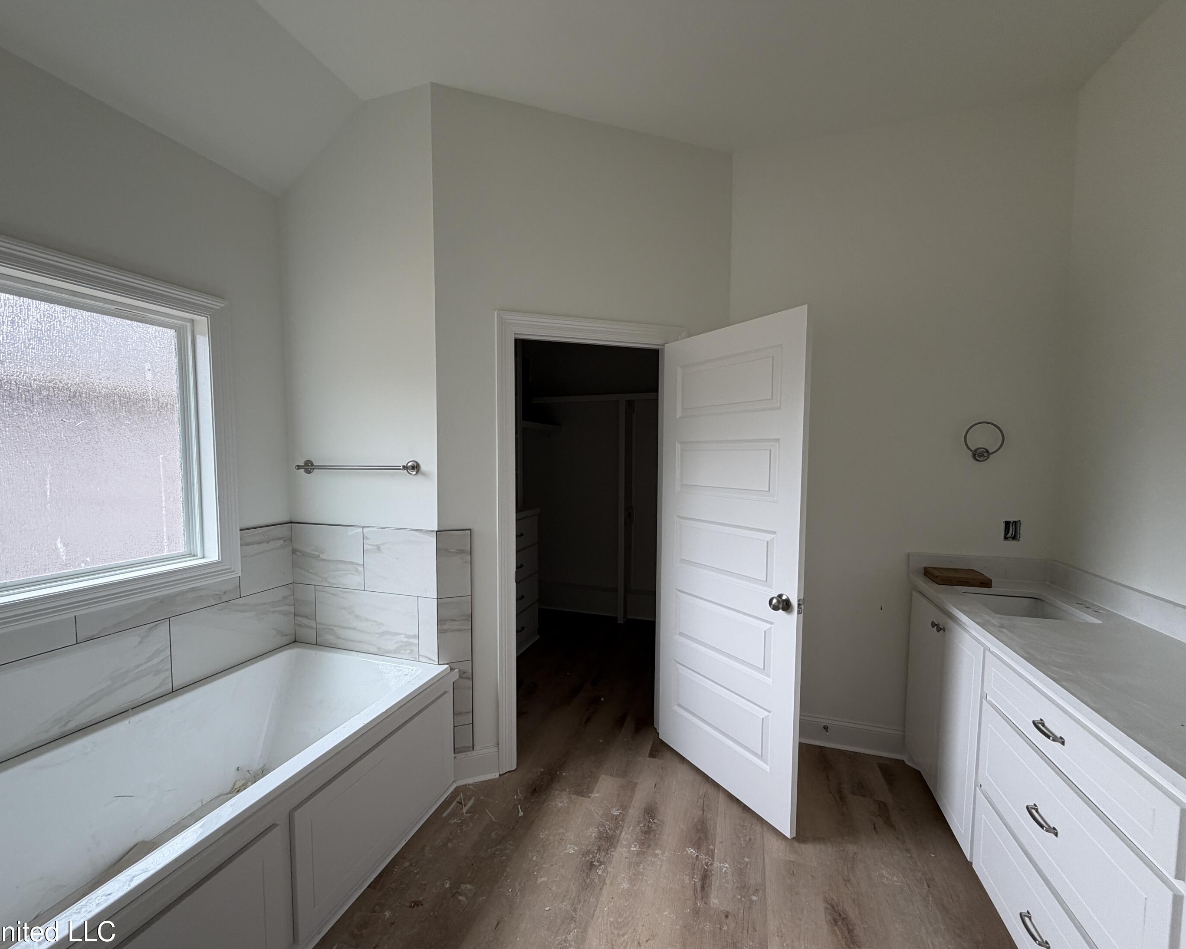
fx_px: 526
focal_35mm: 15
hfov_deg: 96.7
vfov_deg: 84.0
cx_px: 566
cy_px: 488
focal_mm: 2.22
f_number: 2.2
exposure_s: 1/121
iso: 100
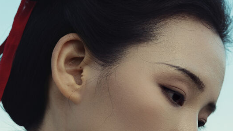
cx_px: 65
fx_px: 1853
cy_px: 269
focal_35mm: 300
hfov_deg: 7.2
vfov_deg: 4.0
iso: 100
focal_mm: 85
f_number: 2.8
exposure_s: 1/800
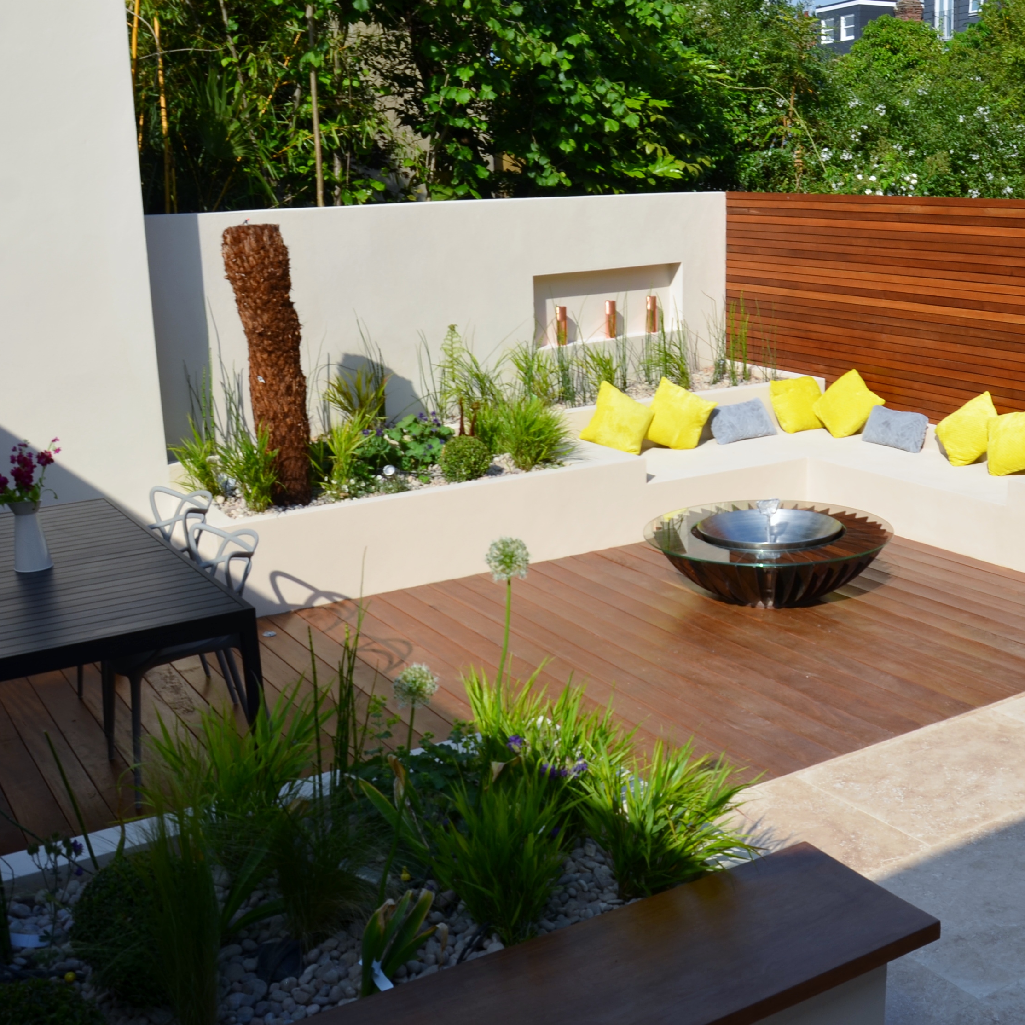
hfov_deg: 43.3
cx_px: 683
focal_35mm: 38
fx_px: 1273
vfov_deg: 43.9
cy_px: 513
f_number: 8
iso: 100
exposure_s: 1/250
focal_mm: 18
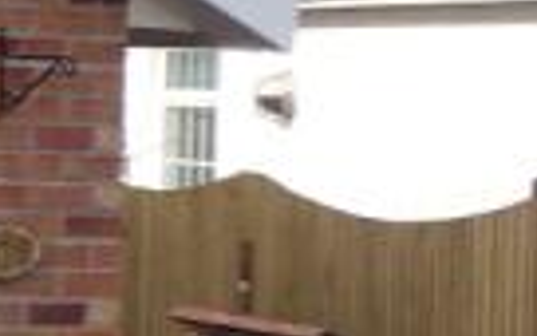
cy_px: 154
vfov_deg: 5.3
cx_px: -1287
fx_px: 3615
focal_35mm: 247
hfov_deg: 7.2
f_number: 3.3
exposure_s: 1/200
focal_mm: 5.5
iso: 80
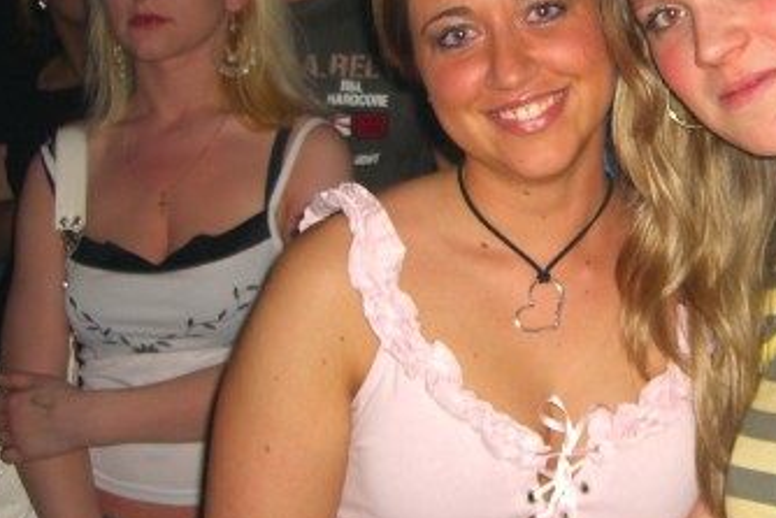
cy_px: 181
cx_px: 613
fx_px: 1531
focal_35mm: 71
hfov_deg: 27.9
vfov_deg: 19.2
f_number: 2.8
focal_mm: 7.9
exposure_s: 1/60
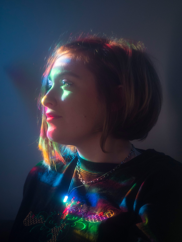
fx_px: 561
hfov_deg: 18.4
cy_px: 121
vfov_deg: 24.4
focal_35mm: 80
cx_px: 91
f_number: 4
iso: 500
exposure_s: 1/320
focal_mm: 40
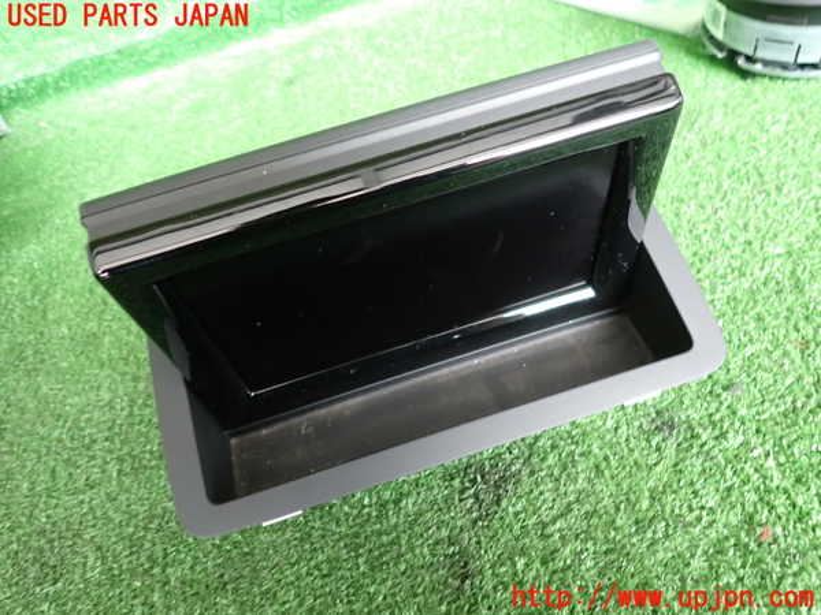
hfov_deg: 69.4
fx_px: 593
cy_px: 308
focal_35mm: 25
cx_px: 410
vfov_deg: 54.9
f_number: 2
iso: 400
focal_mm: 4.5
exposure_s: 1/30
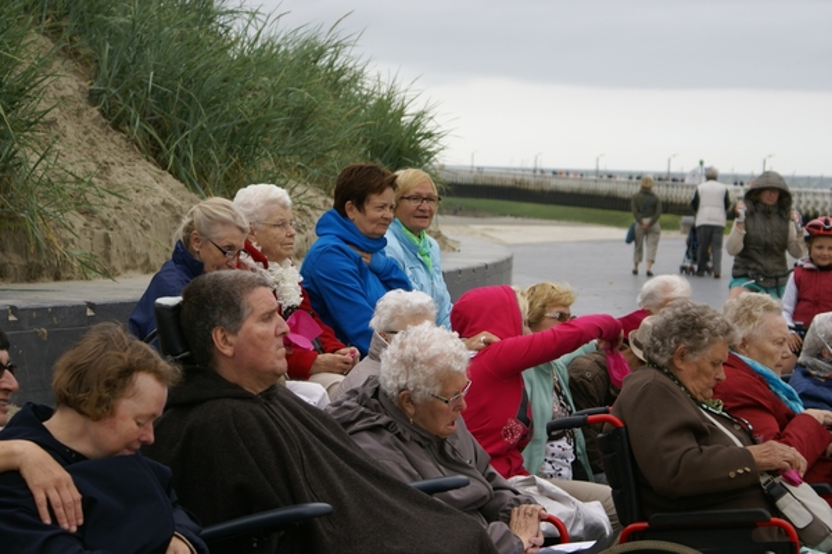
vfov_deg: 13.0
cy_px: 277
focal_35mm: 105
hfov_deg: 19.5
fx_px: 2426
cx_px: 416
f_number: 5.6
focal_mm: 70
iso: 100
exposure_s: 1/160
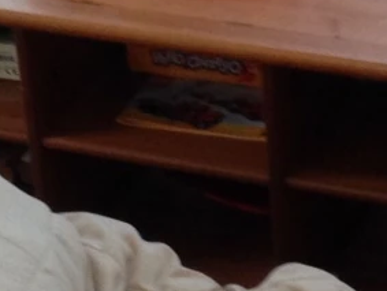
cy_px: -12
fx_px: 2127
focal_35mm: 190
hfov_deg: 10.4
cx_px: 191
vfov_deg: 7.8
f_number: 2.4
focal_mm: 4.12
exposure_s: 1/20
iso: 125
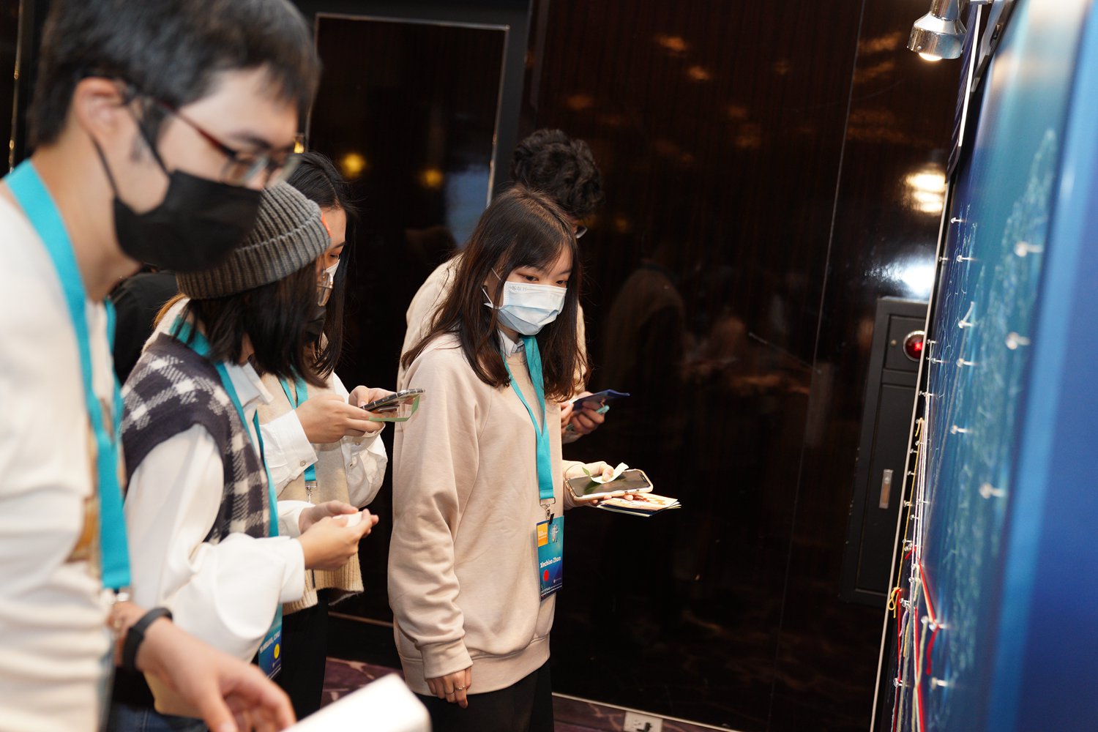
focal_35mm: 43
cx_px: 549
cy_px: 366
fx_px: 1311
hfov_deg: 45.4
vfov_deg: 31.2
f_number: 2.8
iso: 1600
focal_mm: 43
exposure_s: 1/200
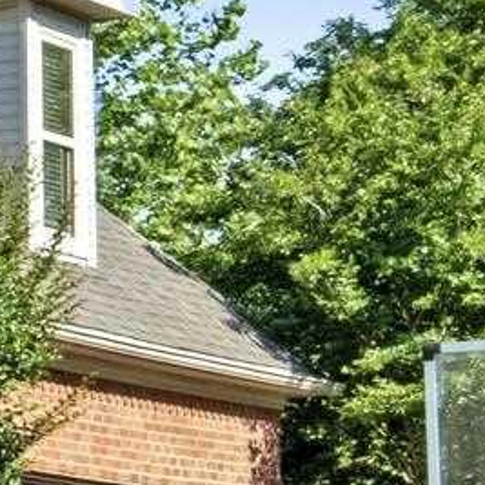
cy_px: 695
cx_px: -1070
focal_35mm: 287
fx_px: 4549
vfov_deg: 6.0
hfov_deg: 5.6
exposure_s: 1/80
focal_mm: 24
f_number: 11
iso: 800
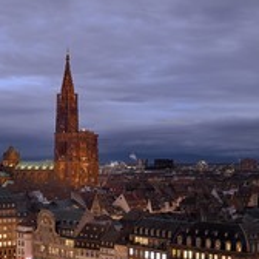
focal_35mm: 68
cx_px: -8
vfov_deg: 25.0
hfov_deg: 24.1
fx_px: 576
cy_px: 202
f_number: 7.1
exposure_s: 1/5
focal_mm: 32
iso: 800
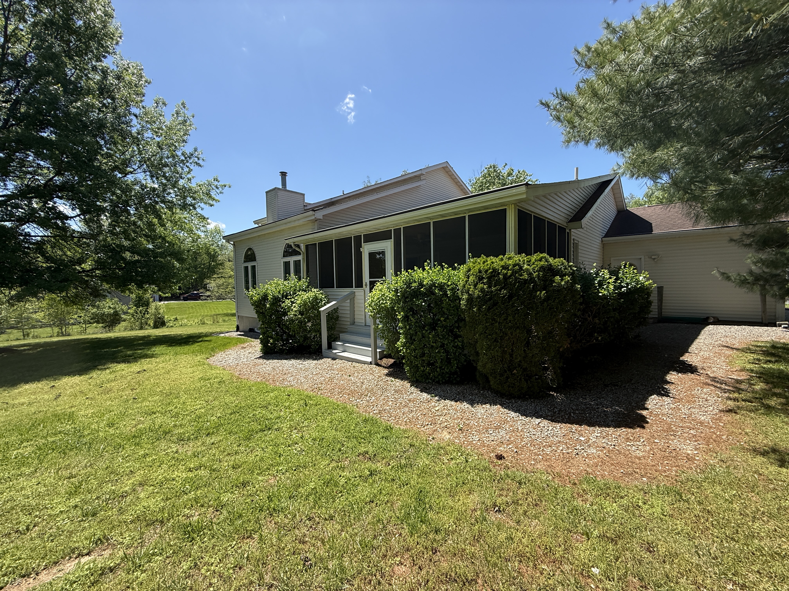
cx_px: 394
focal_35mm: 14
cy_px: 296
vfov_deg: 85.7
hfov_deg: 102.1
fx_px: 319
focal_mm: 2.22
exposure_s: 1/914
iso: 50
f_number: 2.2
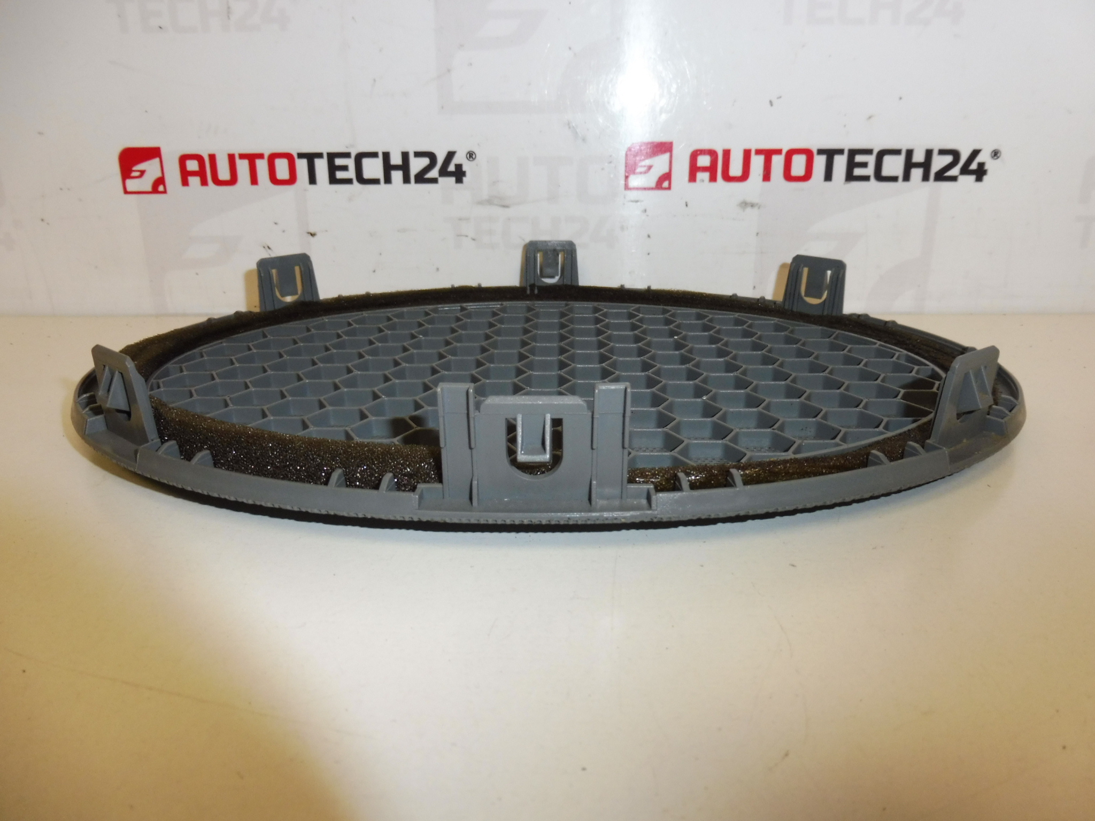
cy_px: 410
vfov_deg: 54.9
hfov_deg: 69.4
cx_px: 548
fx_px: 791
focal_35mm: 25
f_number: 3.5
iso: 200
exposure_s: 1/60
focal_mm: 4.4
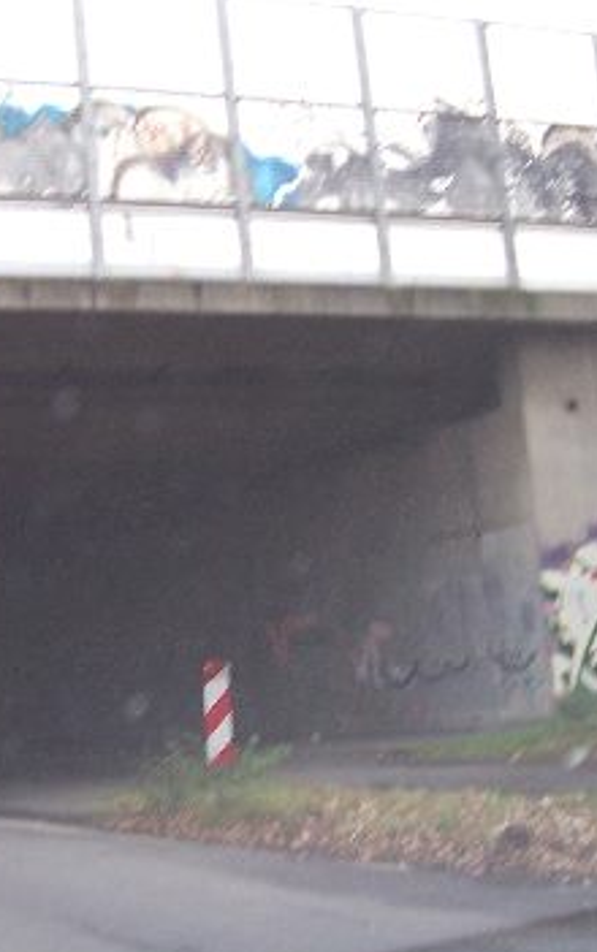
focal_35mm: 58
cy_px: 483
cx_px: 109
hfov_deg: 22.1
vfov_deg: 35.1
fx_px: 1507
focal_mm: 5.6
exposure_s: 1/30
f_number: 2.7
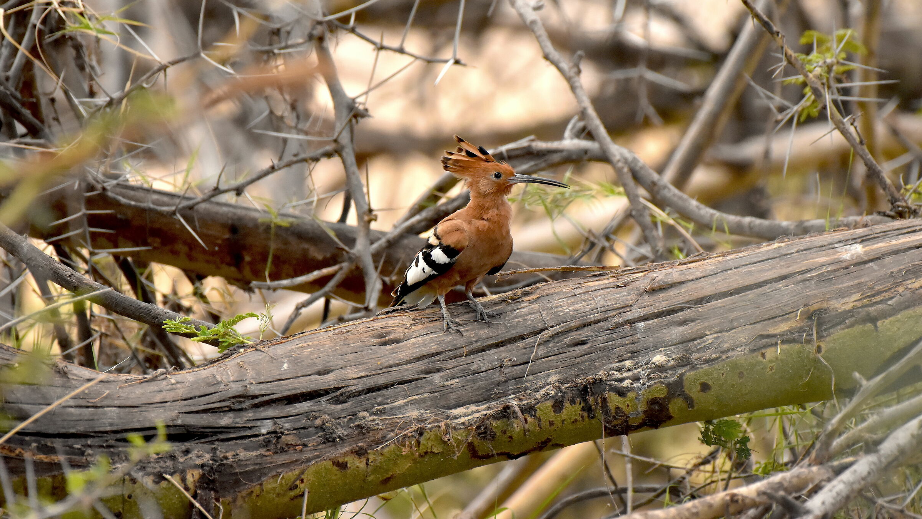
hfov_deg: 2.7
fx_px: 19241
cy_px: 212
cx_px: 461
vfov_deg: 1.5
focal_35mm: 787
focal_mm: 500
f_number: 5.6
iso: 3200
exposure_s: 1/3200
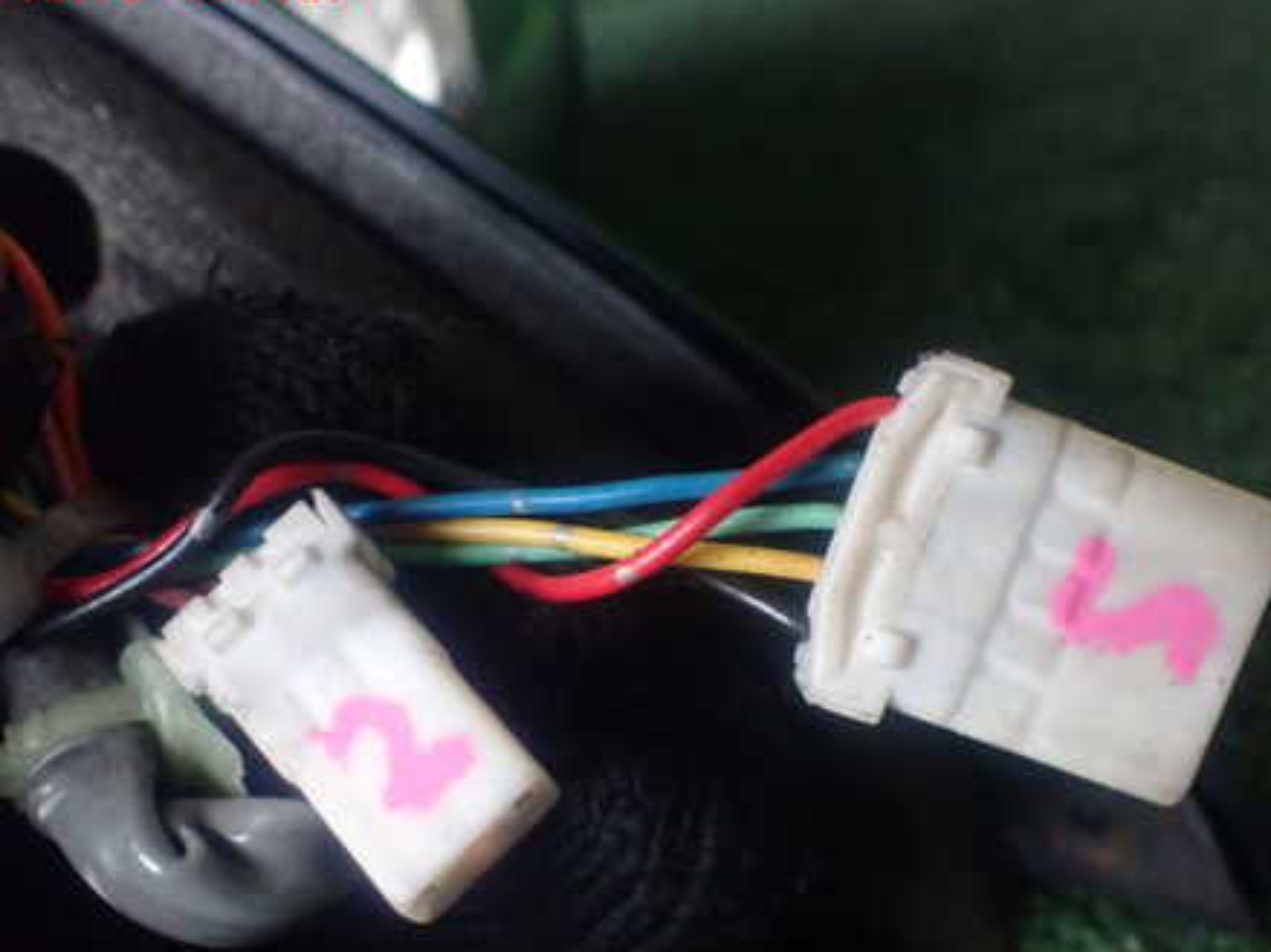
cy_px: 596
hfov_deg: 45.7
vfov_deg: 34.9
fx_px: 1505
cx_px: 683
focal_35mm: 41
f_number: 2.3
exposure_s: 1/100
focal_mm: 5.4
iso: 800
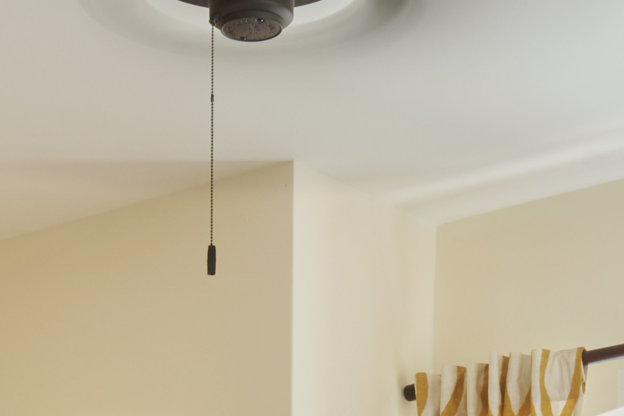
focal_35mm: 149
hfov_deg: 13.7
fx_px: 2583
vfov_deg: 8.2
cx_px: 196
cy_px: 1096
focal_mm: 22
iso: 100
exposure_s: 1/2.5
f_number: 11
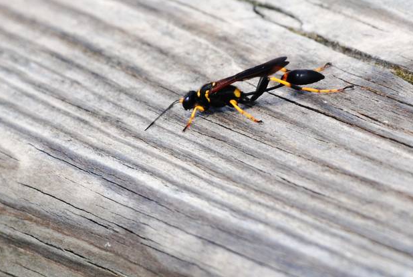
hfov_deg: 2.2
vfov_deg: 1.5
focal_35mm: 932
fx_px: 10707
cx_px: 275
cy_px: 79
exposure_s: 1/160
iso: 400
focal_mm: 240
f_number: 14
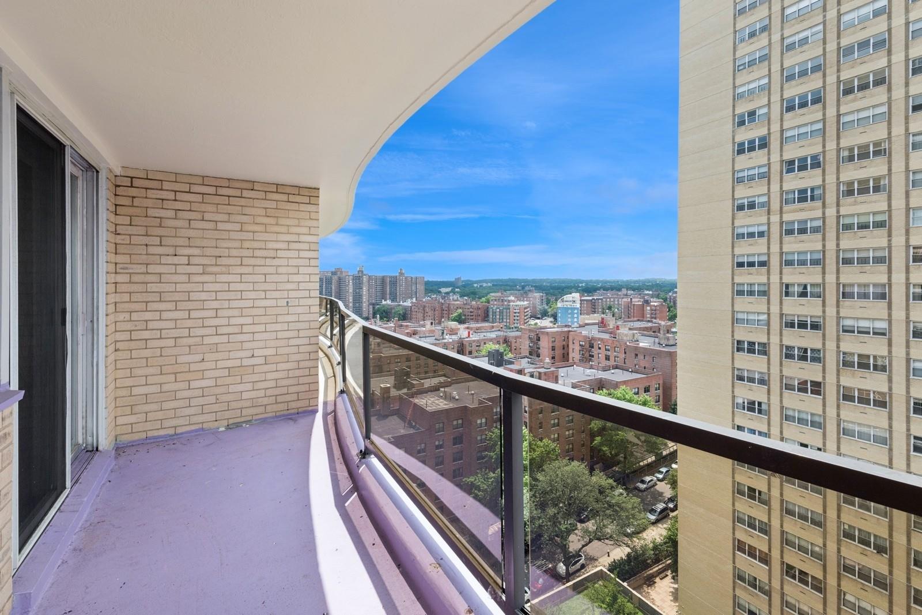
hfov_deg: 100.4
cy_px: 308
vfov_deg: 77.3
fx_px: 384
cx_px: 461
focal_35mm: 15
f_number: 14
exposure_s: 1/200
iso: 640
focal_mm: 15
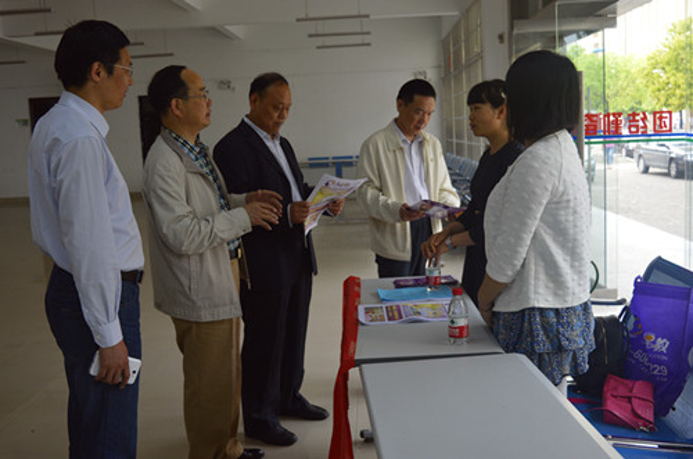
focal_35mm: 39
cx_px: 346
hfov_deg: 49.6
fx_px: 749
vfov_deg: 34.1
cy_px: 230
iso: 400
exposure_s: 1/125
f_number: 5.6
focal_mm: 26
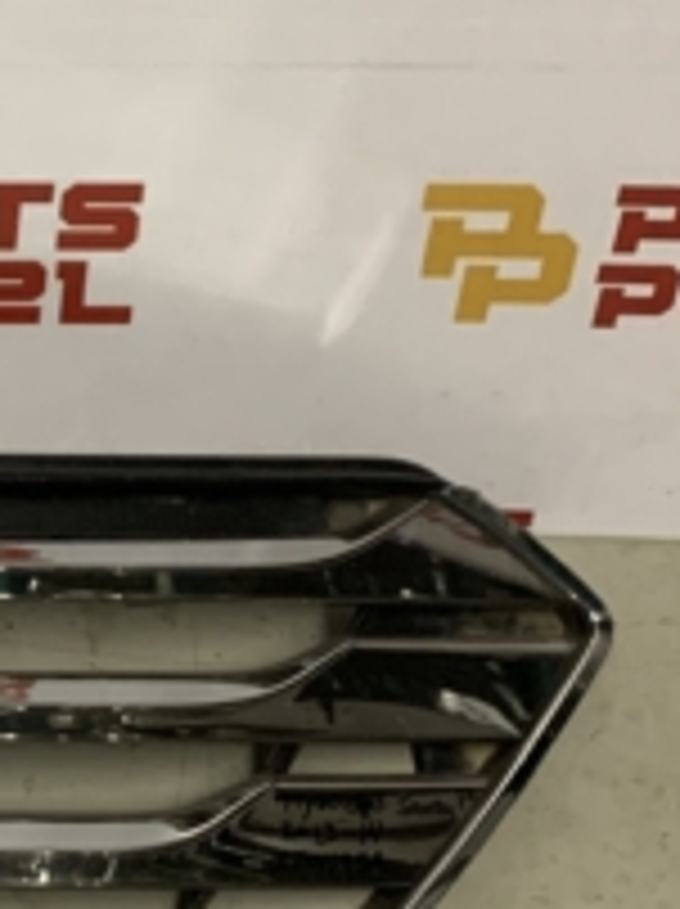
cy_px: 459
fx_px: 2704
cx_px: -423
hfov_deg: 13.3
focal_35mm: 103
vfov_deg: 19.1
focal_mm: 4.25
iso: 400
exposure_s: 1/40
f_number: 1.8
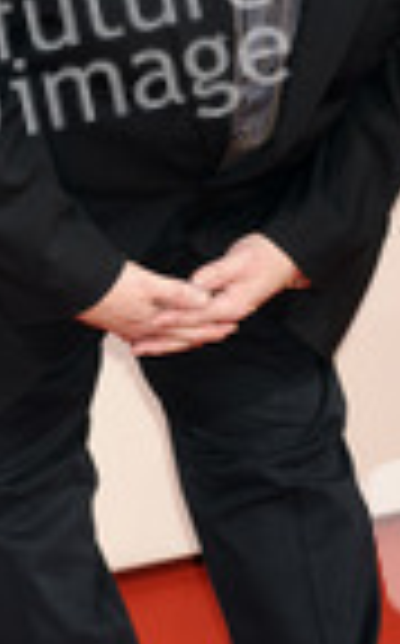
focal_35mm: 371
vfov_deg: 5.7
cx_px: 189
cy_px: 284
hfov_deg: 3.5
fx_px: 6491
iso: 400
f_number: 6.3
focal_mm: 130
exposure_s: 1/160
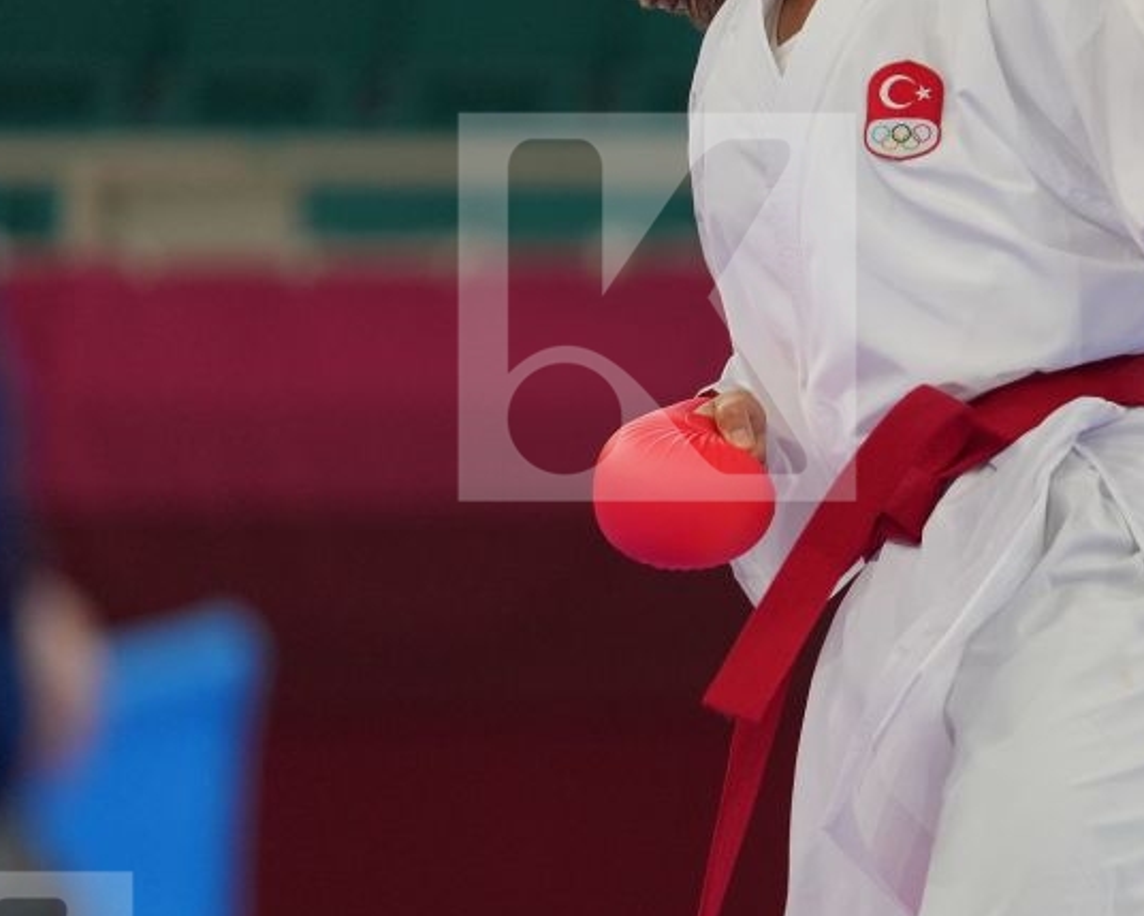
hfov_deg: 3.1
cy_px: 307
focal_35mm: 630
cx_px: 1381
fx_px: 21334
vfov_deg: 2.5
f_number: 2.8
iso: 500
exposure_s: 1/1000
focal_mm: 200
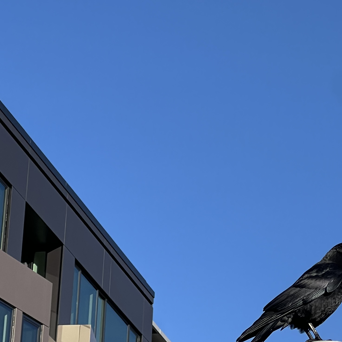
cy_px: 177
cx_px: 329
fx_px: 2079
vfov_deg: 9.4
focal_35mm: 186
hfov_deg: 9.4
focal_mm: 9
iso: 32
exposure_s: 1/742
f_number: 2.8
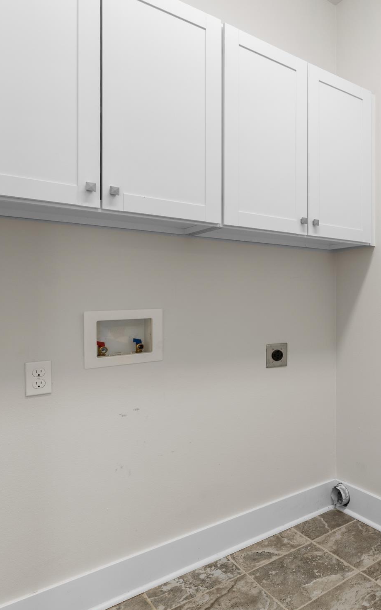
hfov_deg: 41.2
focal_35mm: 26
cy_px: 290
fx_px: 432
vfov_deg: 70.4
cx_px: 384
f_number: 9
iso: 200
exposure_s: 1/2
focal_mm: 10
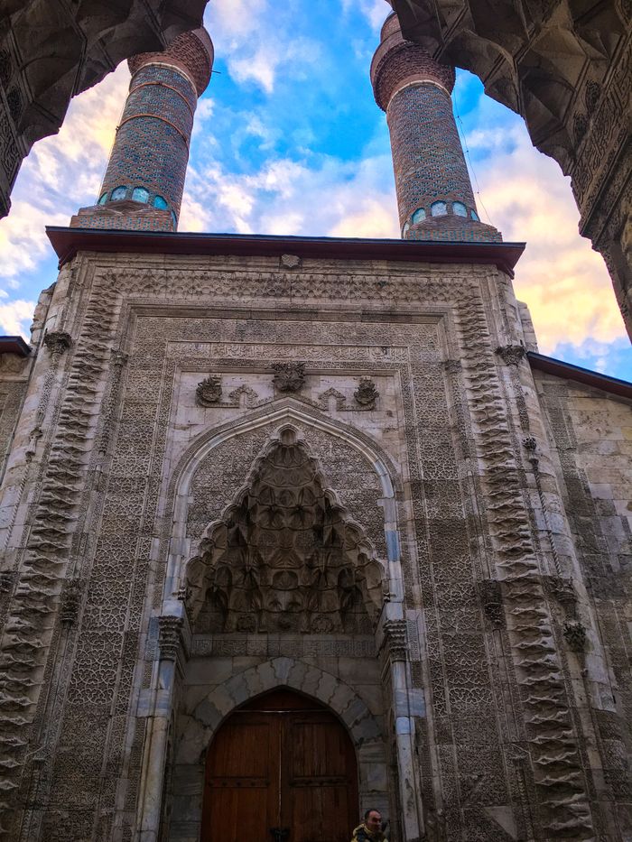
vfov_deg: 61.7
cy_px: 421
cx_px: 316
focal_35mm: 29
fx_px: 706
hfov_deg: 48.2
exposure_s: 1/100
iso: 40
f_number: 2.2
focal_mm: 4.15
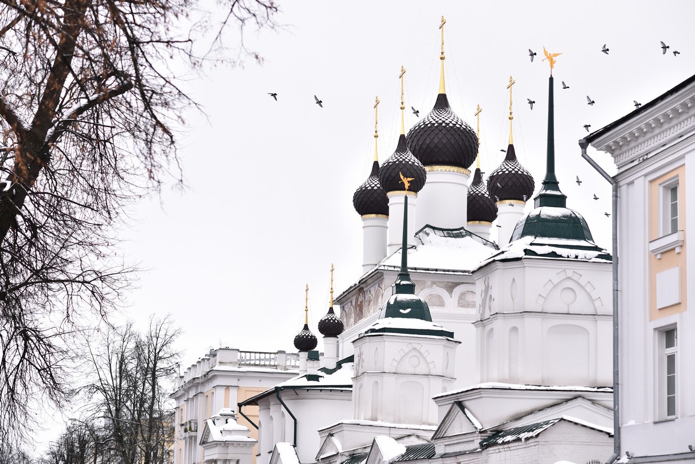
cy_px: 232
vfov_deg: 16.1
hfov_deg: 23.9
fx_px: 1642
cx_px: 348
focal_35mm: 85
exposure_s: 1/400
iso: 500
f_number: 3.5
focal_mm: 85
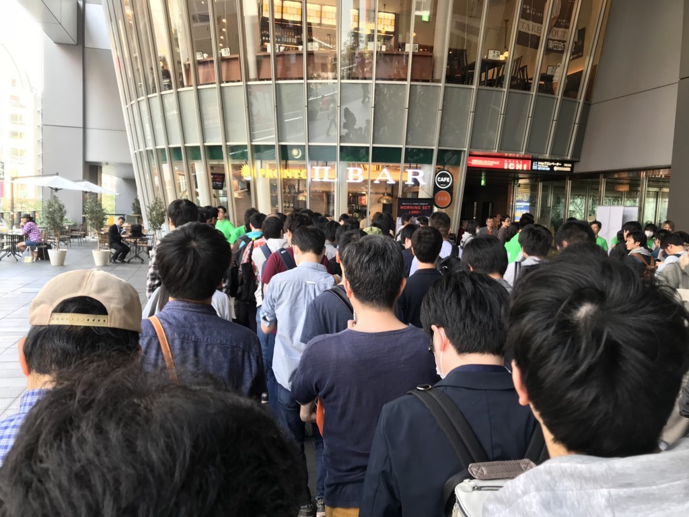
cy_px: 258
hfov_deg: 63.4
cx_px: 344
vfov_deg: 49.7
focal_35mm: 28
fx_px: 557
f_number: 1.8
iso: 25
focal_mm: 3.99
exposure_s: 1/50
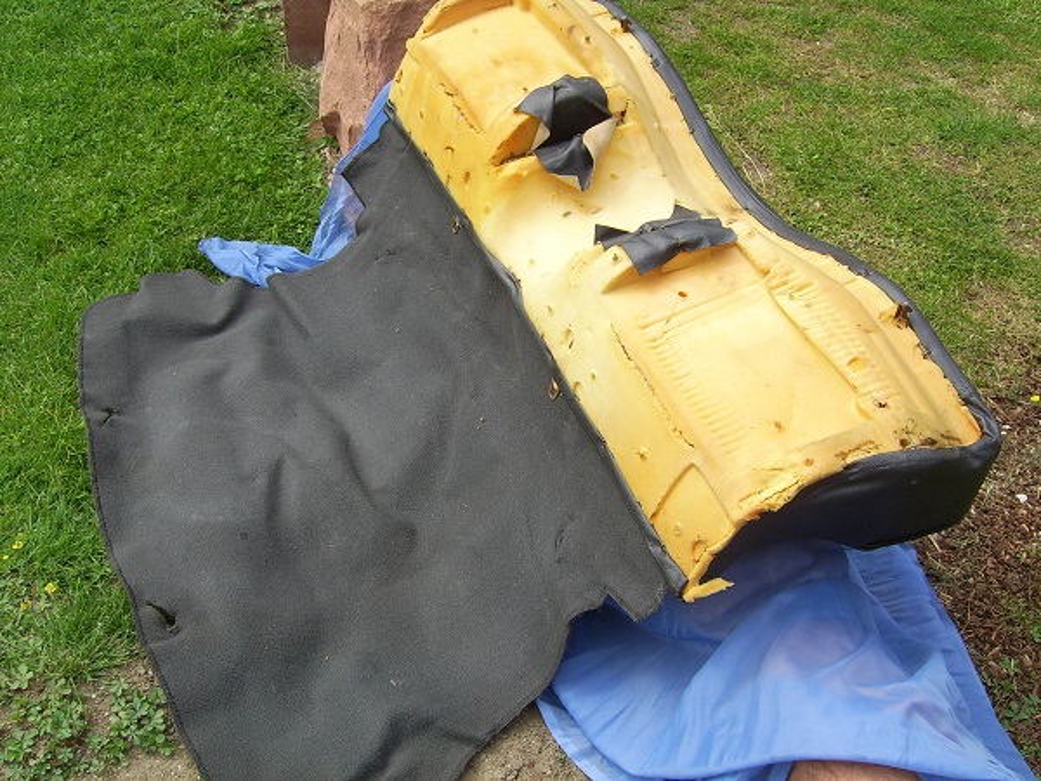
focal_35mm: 38
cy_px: 390
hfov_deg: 49.0
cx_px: 520
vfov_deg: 37.7
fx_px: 1143
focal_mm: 7.8
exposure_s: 1/200
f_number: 6.4
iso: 50
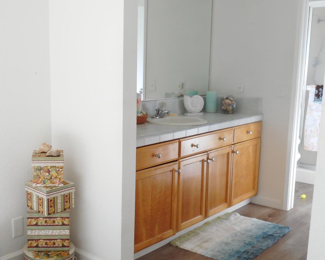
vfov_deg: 34.1
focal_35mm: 44
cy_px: 144
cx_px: 85
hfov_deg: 40.9
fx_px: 423
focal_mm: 5.2
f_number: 4
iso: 100
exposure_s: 1/30
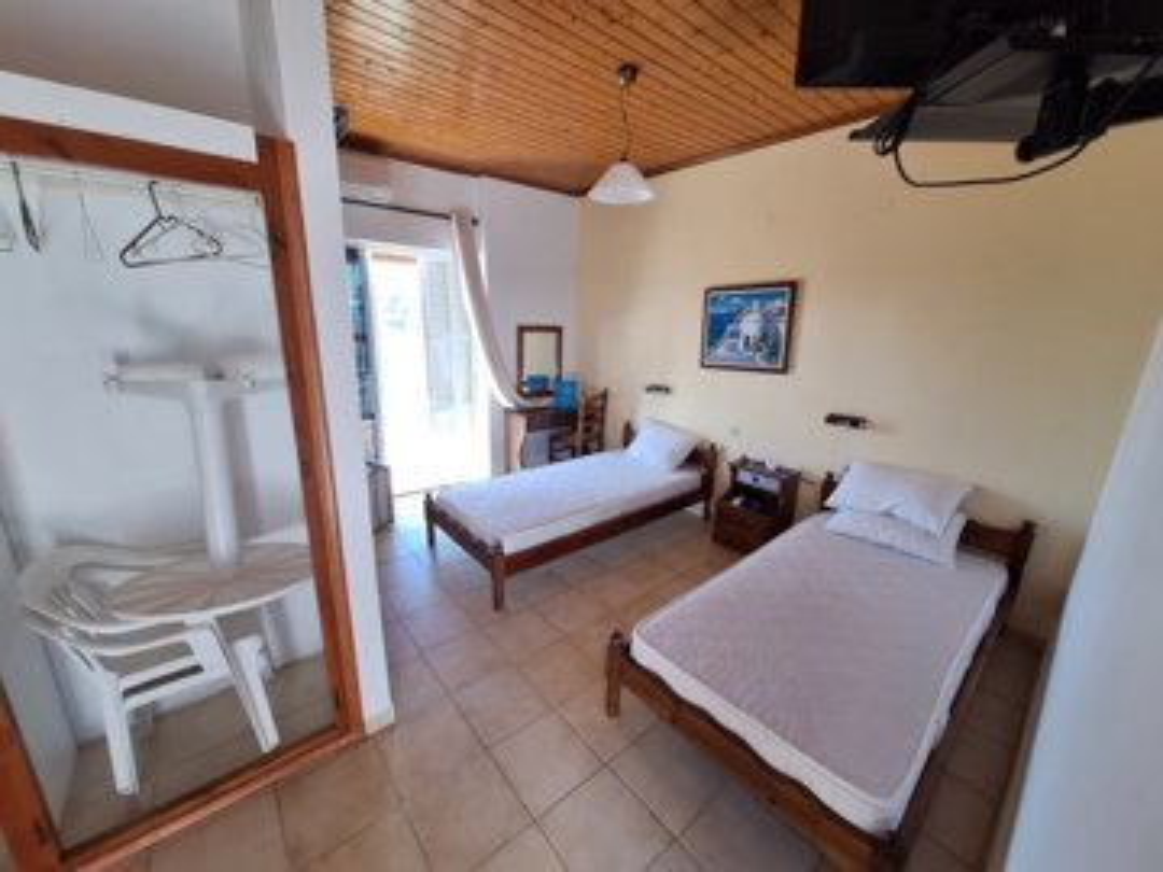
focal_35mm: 13
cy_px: 436
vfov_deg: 89.9
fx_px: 437
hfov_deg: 106.2
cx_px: 582
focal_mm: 1.74
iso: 64
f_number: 2.2
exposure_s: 1/60
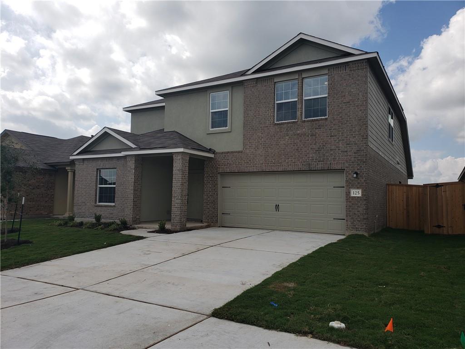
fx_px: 349
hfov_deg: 67.3
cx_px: 232
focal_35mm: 26
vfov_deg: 53.1
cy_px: 174
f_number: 2.4
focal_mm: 4.3
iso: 50
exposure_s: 1/1868
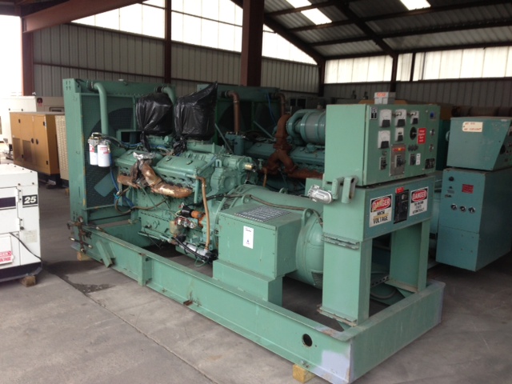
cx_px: 256
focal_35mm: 33
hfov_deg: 55.4
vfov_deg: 42.9
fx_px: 488
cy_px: 192
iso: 50
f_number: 2.4
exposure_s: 1/40
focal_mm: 4.13
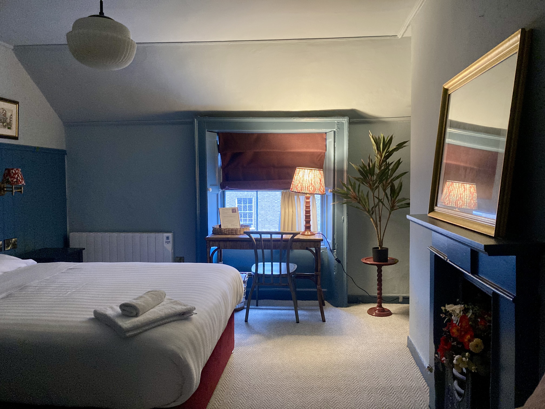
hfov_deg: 63.4
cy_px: 204
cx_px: 272
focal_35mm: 28
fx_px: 441
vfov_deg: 49.7
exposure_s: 1/40
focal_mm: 3.99
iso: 400
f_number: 1.8
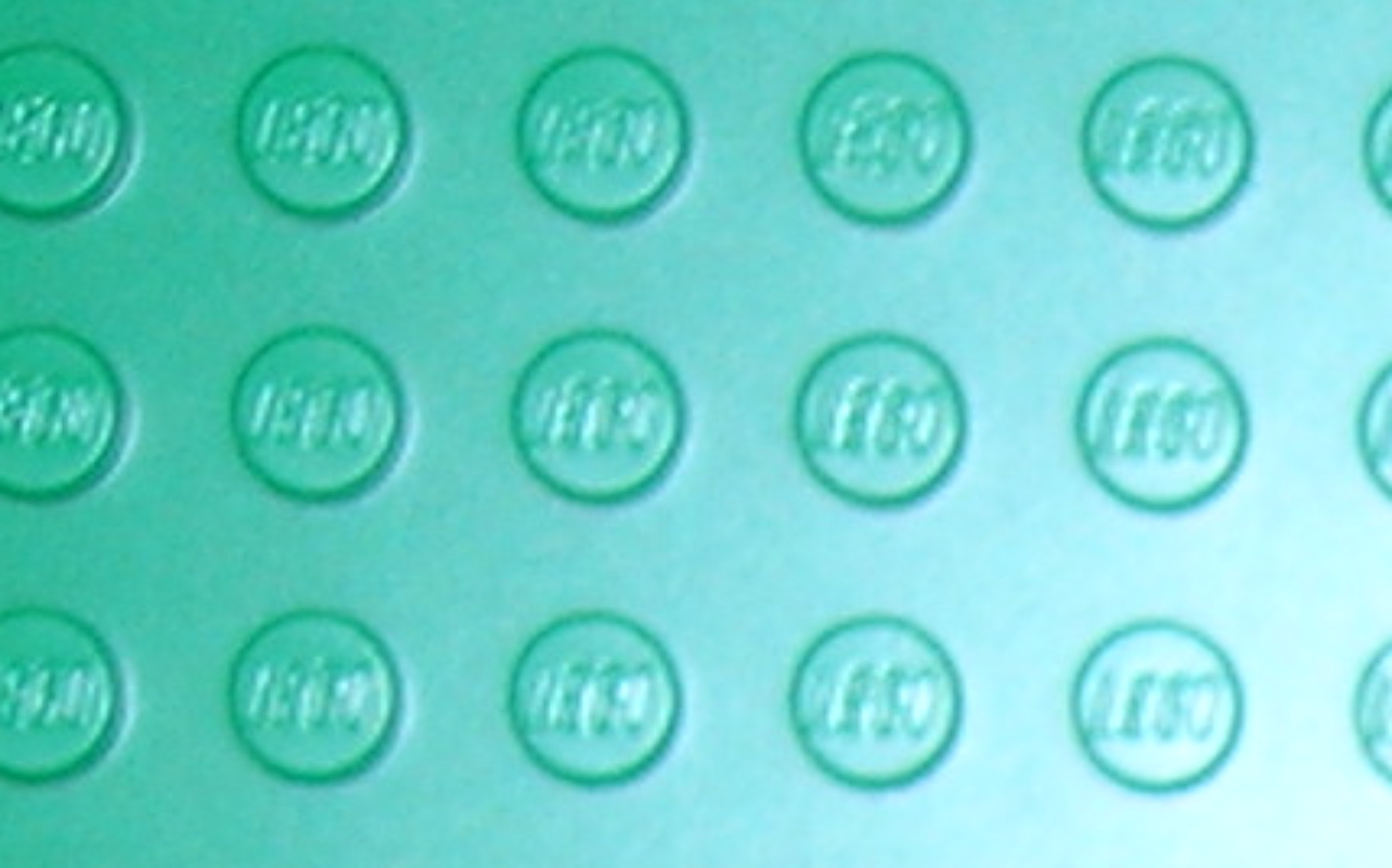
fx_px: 9252
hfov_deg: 8.1
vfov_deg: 5.0
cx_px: 3112
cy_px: 2984
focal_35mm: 244
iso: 64
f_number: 2.8
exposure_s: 1/60.1
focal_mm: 7.8
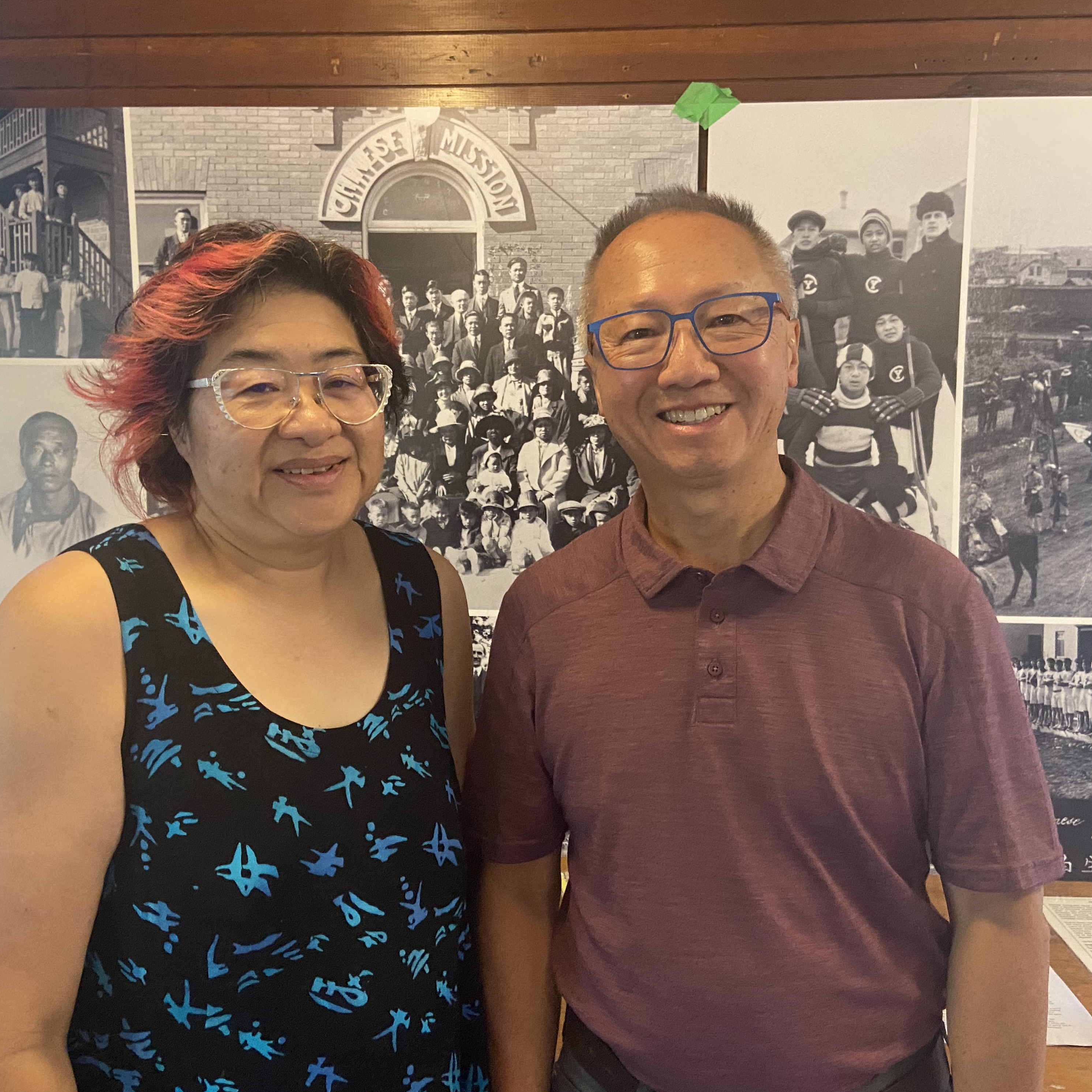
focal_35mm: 31
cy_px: 544
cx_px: 564
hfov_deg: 52.5
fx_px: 1106
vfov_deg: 52.5
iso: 640
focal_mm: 4.25
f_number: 1.8
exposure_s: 1/40
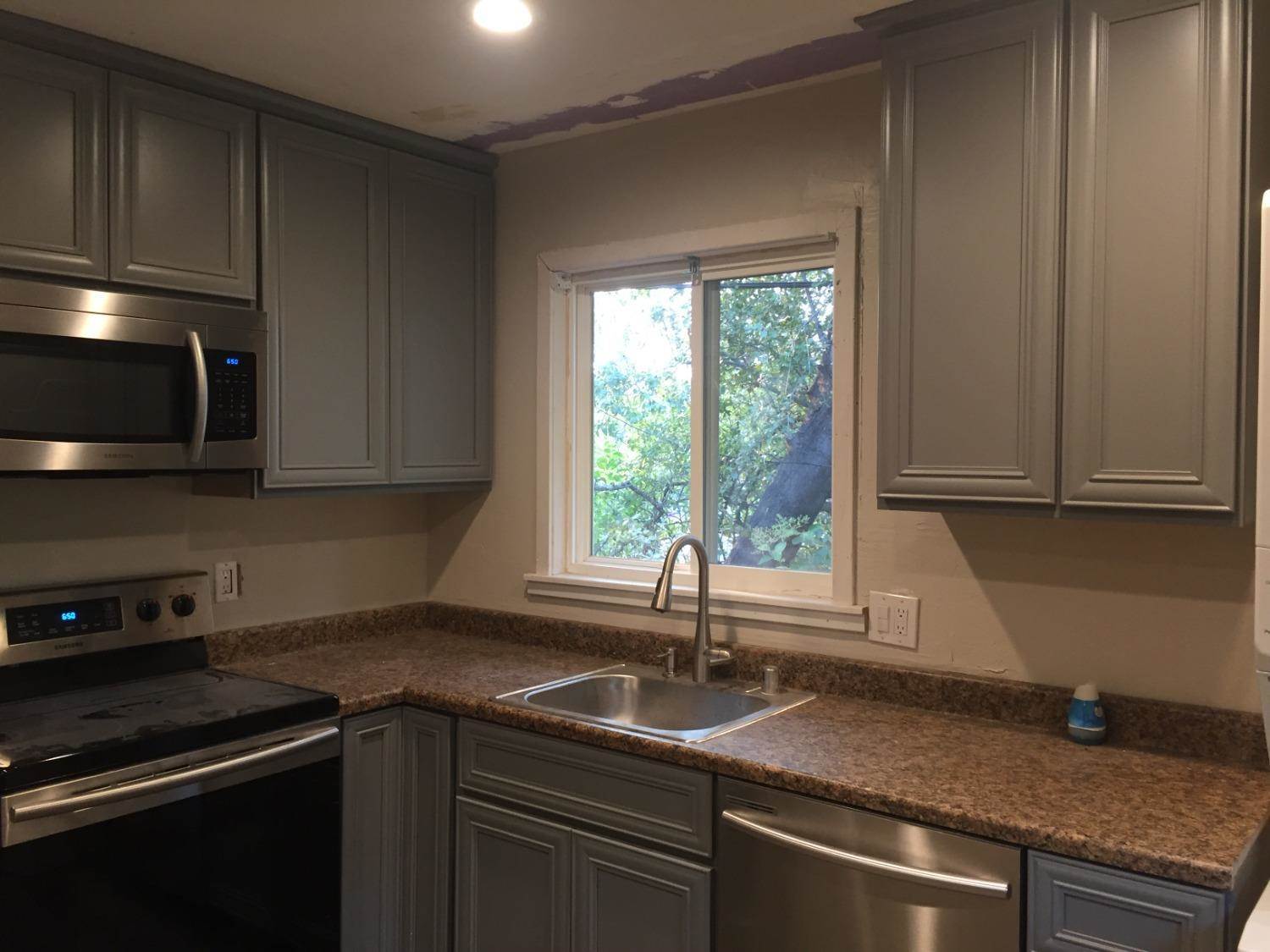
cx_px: 635
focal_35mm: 29
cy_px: 476
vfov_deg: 48.2
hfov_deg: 61.7
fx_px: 1064
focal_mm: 4.15
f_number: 2.2
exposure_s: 1/30
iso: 100
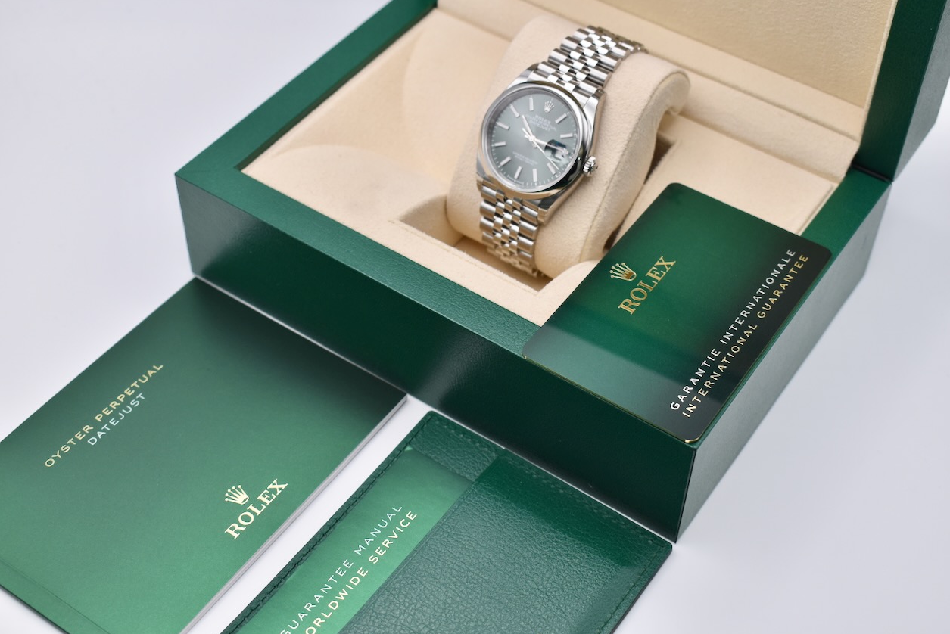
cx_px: 472
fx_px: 1373
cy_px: 319
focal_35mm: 52
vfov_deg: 26.0
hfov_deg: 38.2
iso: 400
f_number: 6.3
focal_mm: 34
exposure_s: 1/125
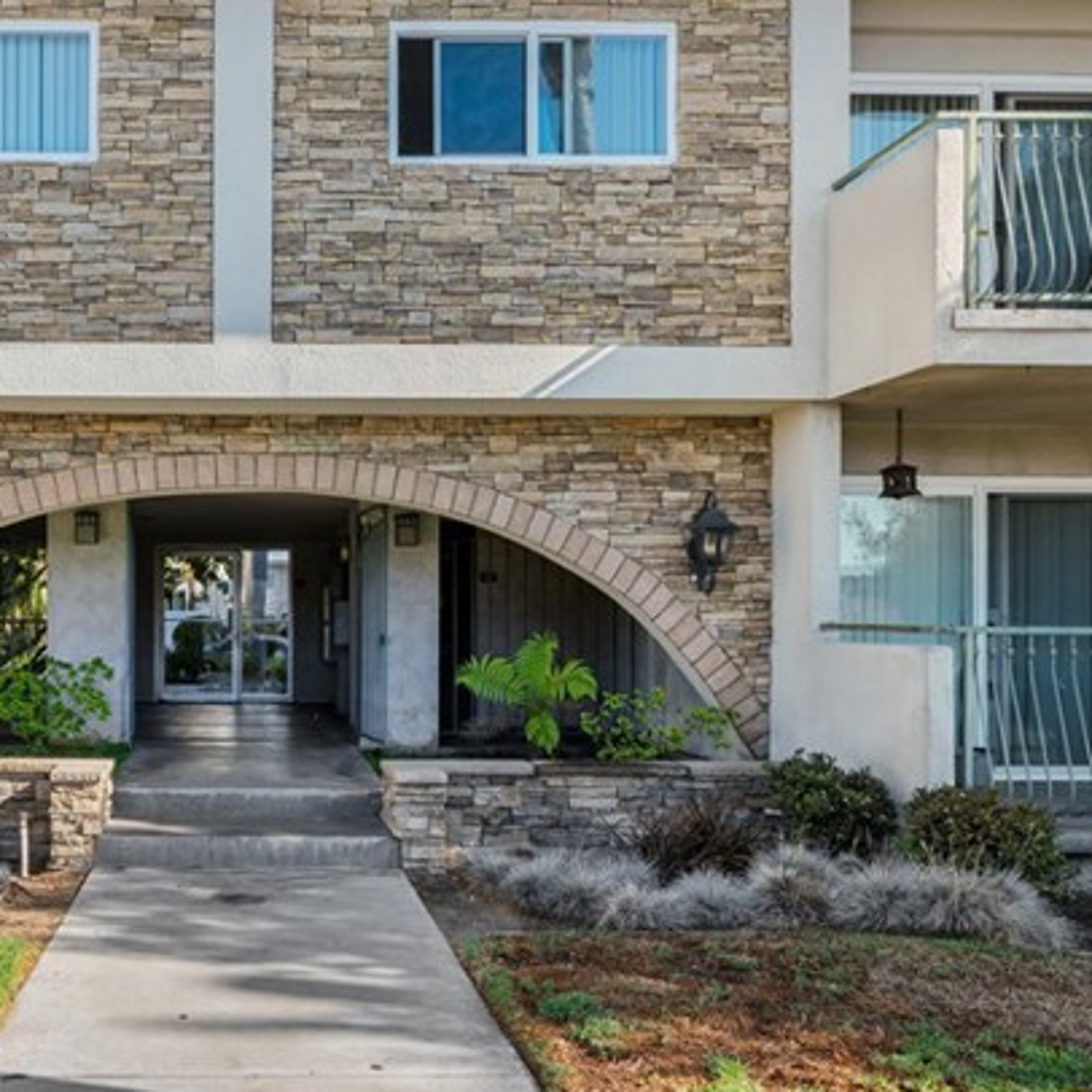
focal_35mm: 30
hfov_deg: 51.2
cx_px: 242
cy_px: 572
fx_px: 1071
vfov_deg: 54.0
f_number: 10
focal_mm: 14
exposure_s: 1/100
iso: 100
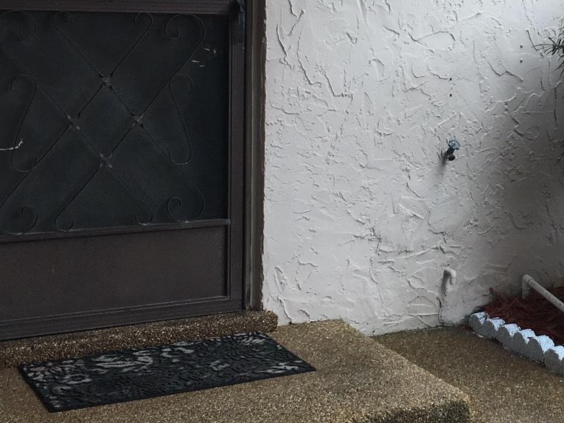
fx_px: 1222
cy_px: 114
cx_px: 547
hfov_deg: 24.9
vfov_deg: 19.5
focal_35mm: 75
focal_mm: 4.15
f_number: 2.2
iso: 32
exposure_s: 1/120
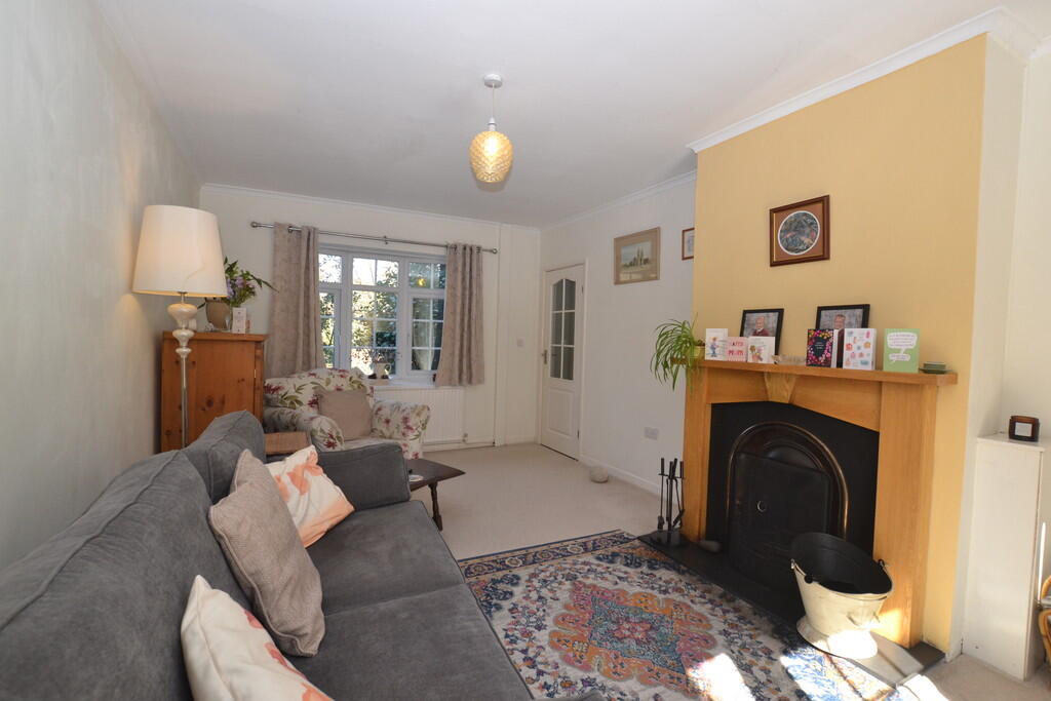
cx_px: 526
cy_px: 350
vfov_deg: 77.3
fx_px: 438
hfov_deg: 100.4
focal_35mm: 15
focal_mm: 10
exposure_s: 1/160
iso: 800
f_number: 6.3
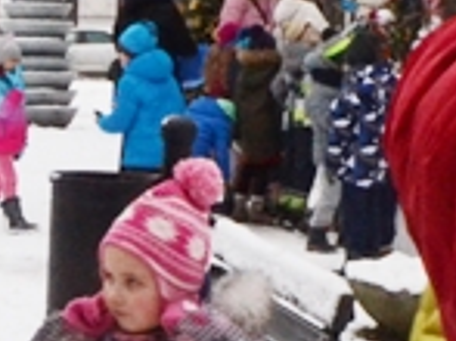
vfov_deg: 8.1
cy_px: 411
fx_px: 2382
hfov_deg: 10.7
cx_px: -112
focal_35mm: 181
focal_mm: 18
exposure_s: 1/200
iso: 1600
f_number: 22
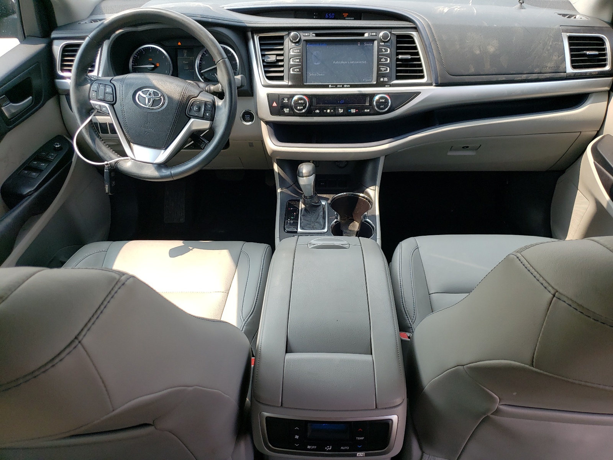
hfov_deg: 67.3
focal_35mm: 26
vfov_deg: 53.1
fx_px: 460
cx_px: 306
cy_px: 230
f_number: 1.5
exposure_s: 1/455
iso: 50
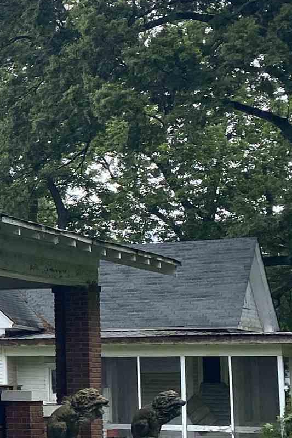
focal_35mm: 104
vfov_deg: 19.6
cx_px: -535
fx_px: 1265
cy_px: 300
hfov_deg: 10.3
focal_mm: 4.25
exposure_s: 1/762
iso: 32
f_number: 1.8
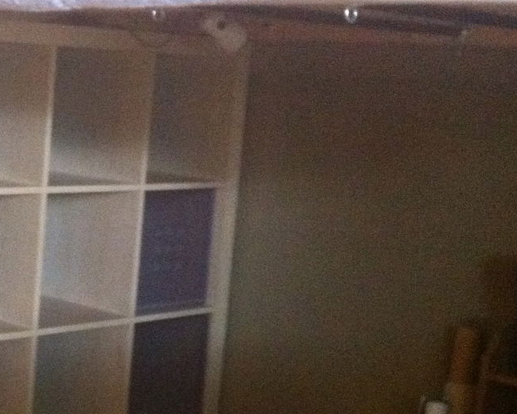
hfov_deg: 21.4
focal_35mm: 85
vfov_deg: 18.1
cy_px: 249
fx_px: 1301
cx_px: -43
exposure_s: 1/17
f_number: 2.8
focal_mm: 3.85
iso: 640
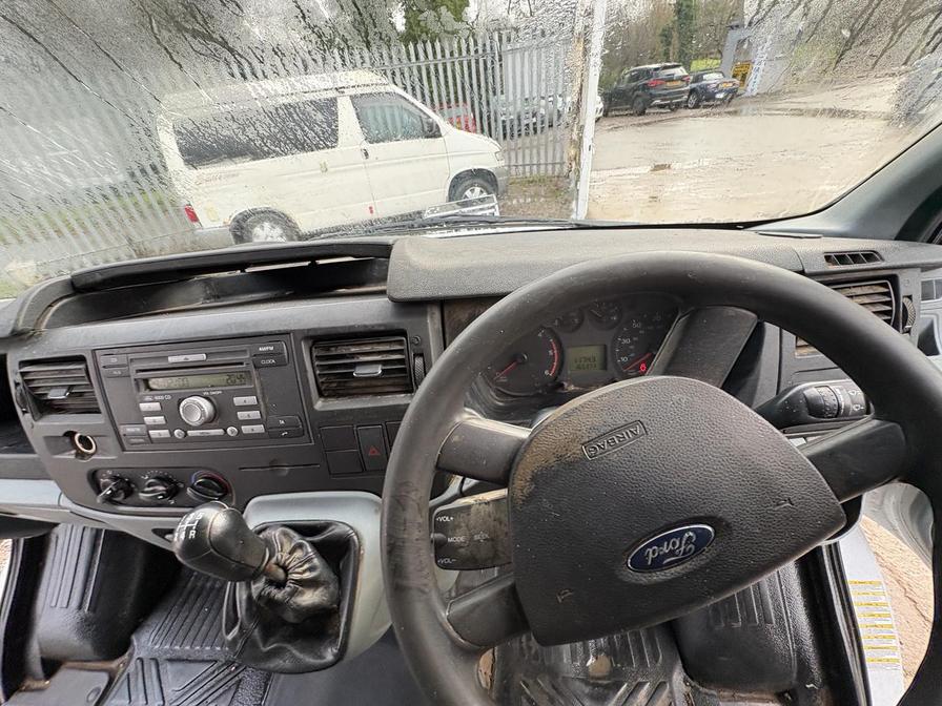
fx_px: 381
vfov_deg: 85.7
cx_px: 471
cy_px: 353
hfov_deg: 102.1
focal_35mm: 14
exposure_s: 1/99
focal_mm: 2.22
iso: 160
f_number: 2.2
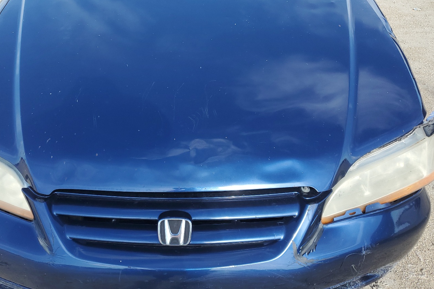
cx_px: 182
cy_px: 148
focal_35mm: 34
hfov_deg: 55.5
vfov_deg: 38.9
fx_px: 410
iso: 50
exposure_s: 1/1111
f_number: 1.5
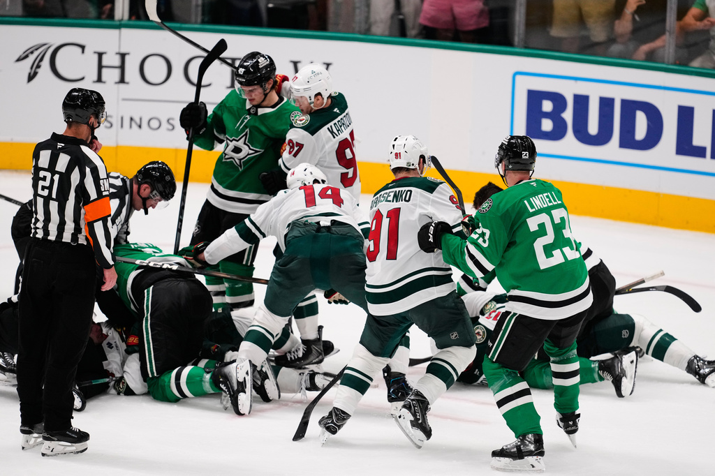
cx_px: 358
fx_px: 7941
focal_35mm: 400
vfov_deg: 3.4
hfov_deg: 5.2
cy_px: 238
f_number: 3.2
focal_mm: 400
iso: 2500
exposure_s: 1/2000
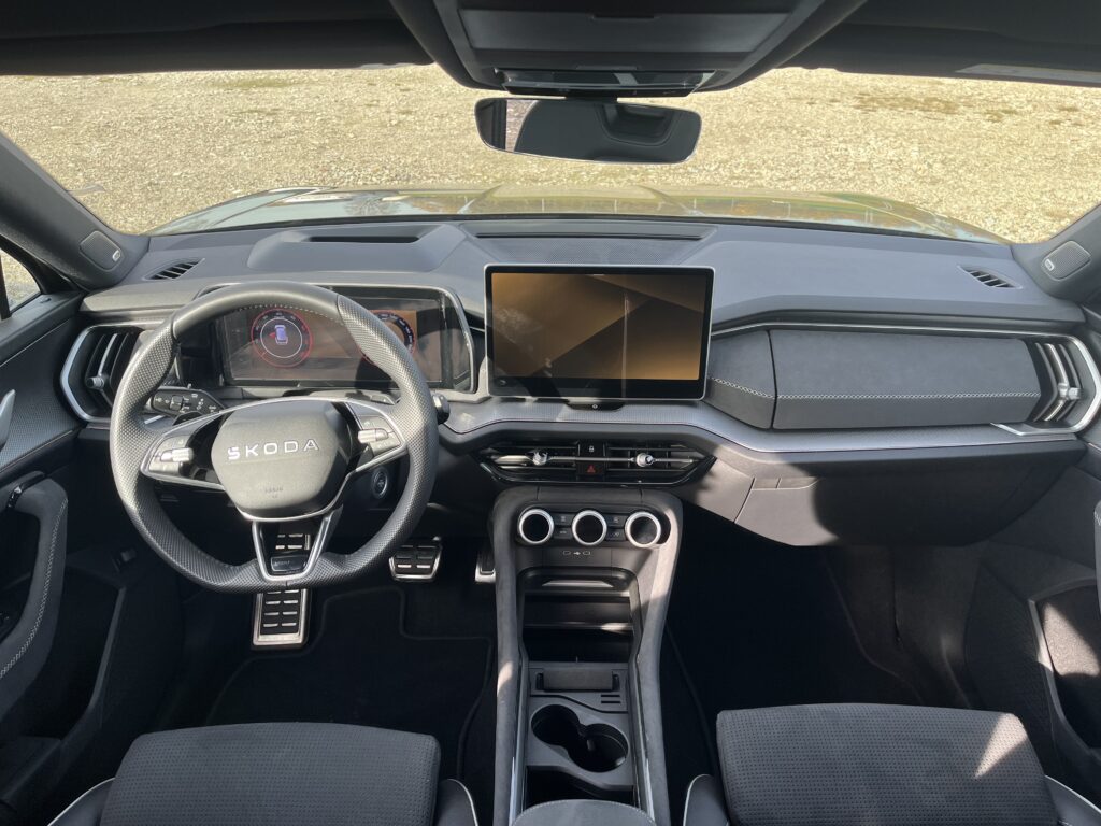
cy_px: 413
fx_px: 827
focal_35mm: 26
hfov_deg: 67.3
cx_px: 550
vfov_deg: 53.1
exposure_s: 1/192
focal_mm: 5.1
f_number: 1.6
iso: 40
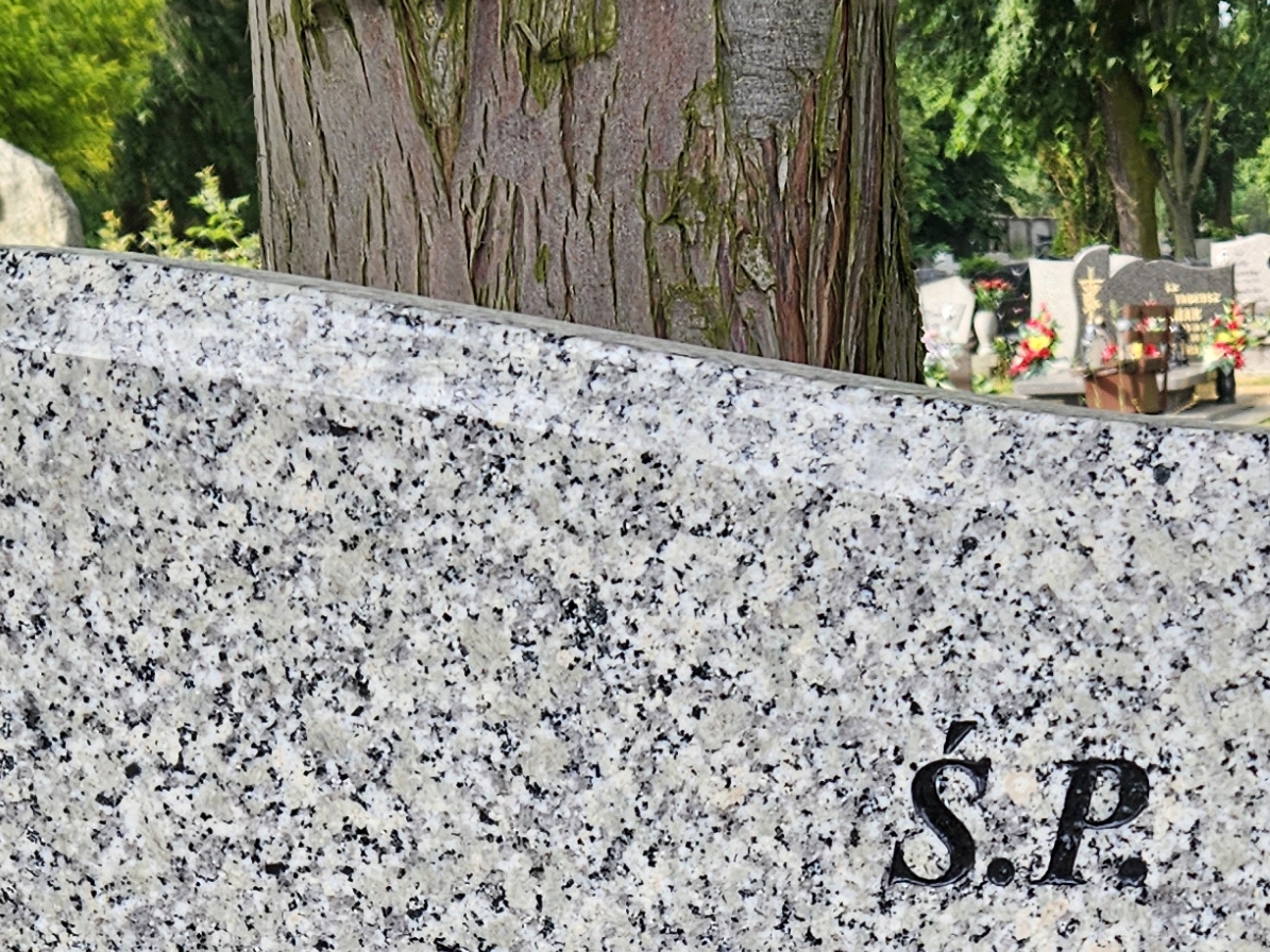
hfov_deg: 25.2
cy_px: 1412
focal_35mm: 77
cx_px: 836
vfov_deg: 17.3
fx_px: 2825
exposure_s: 1/230
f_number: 1.8
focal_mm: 5.4
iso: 25
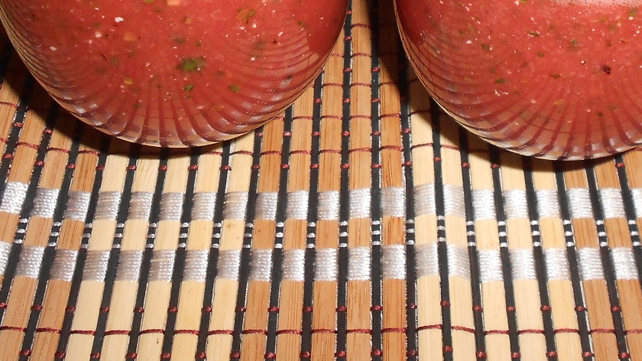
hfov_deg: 40.5
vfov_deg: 22.1
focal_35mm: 51
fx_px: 868
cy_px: -44
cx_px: 374
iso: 200
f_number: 8
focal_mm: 4.6
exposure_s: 1/25
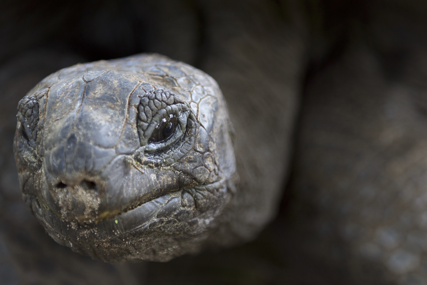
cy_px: 142
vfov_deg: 13.0
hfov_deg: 19.5
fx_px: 1245
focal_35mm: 105
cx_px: 214
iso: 250
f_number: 2.8
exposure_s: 1/80
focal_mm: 70
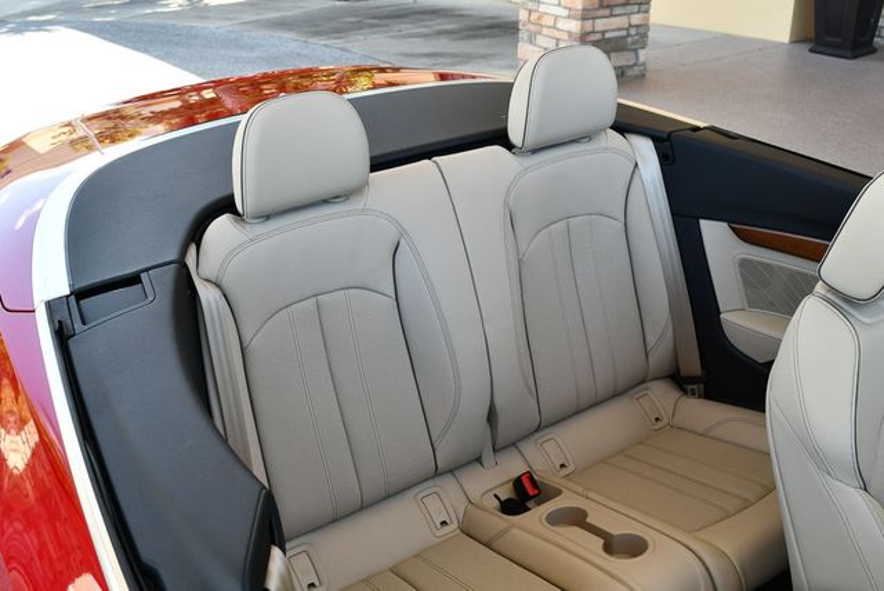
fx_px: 885
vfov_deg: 36.9
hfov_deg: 53.1
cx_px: 442
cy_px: 296
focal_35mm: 36
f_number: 5.6
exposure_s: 1/250
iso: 400
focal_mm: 18
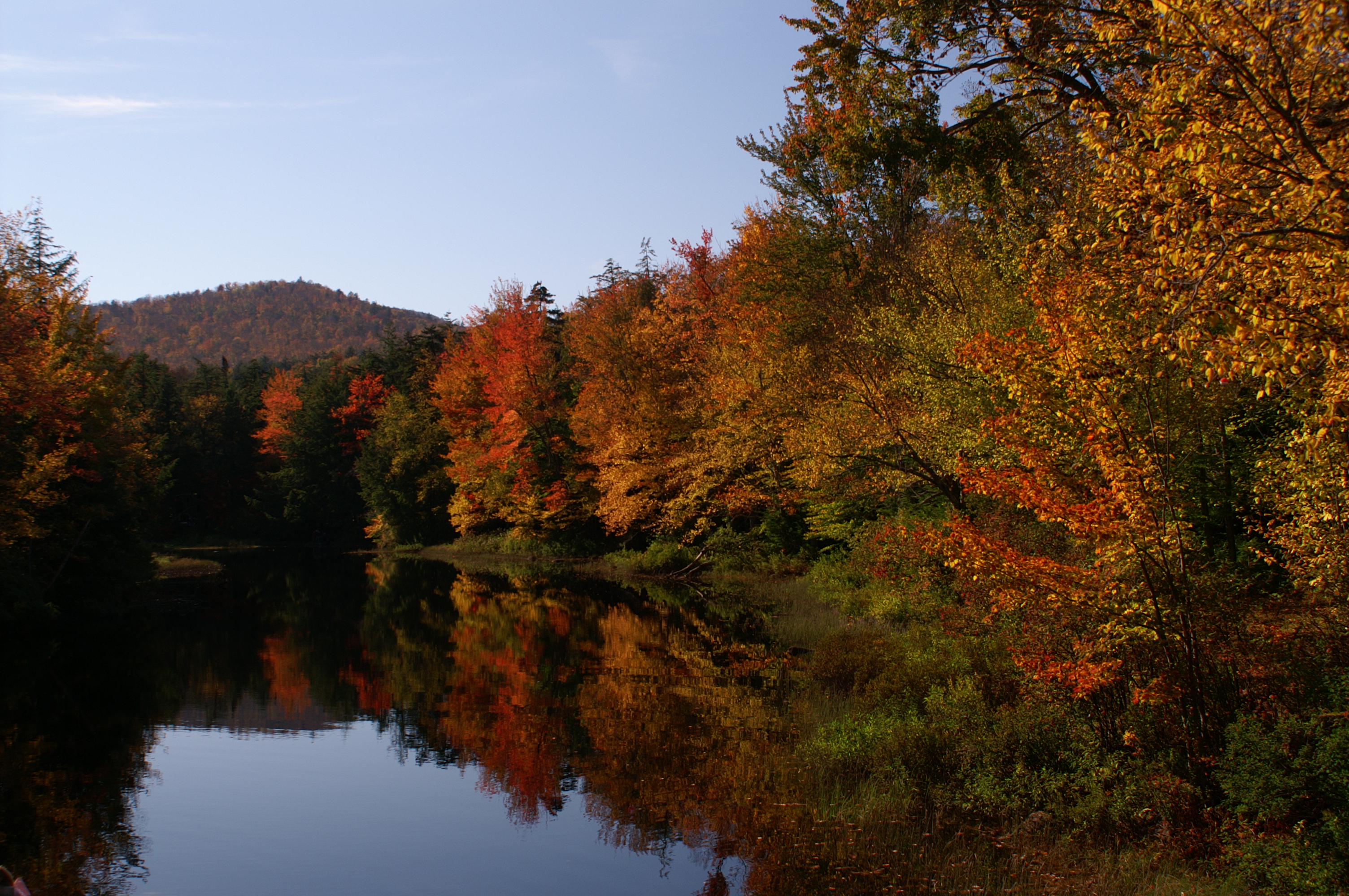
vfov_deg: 31.8
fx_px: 1572
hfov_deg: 46.4
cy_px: 448
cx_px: 674
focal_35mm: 42
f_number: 6.3
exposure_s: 1/60
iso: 100
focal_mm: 28
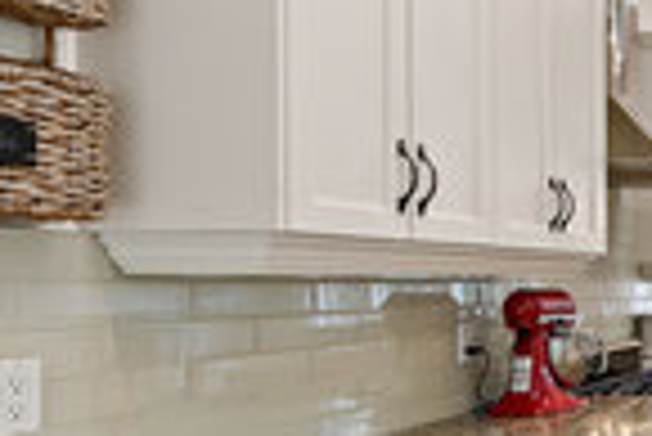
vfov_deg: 28.0
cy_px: 283
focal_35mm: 48
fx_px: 870
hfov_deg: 27.9
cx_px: 974
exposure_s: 1/13
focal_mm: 16
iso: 400
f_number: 7.1
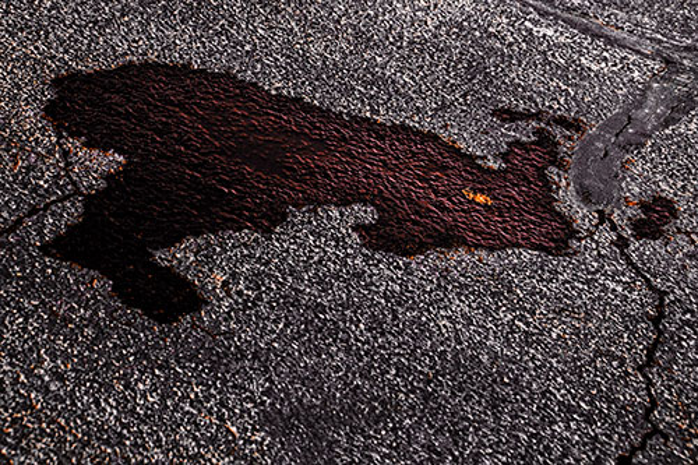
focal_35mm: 90
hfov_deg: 22.6
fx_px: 1744
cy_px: 232
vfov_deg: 15.2
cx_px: 349
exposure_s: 1/160
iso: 64
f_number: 6.3
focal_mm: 60
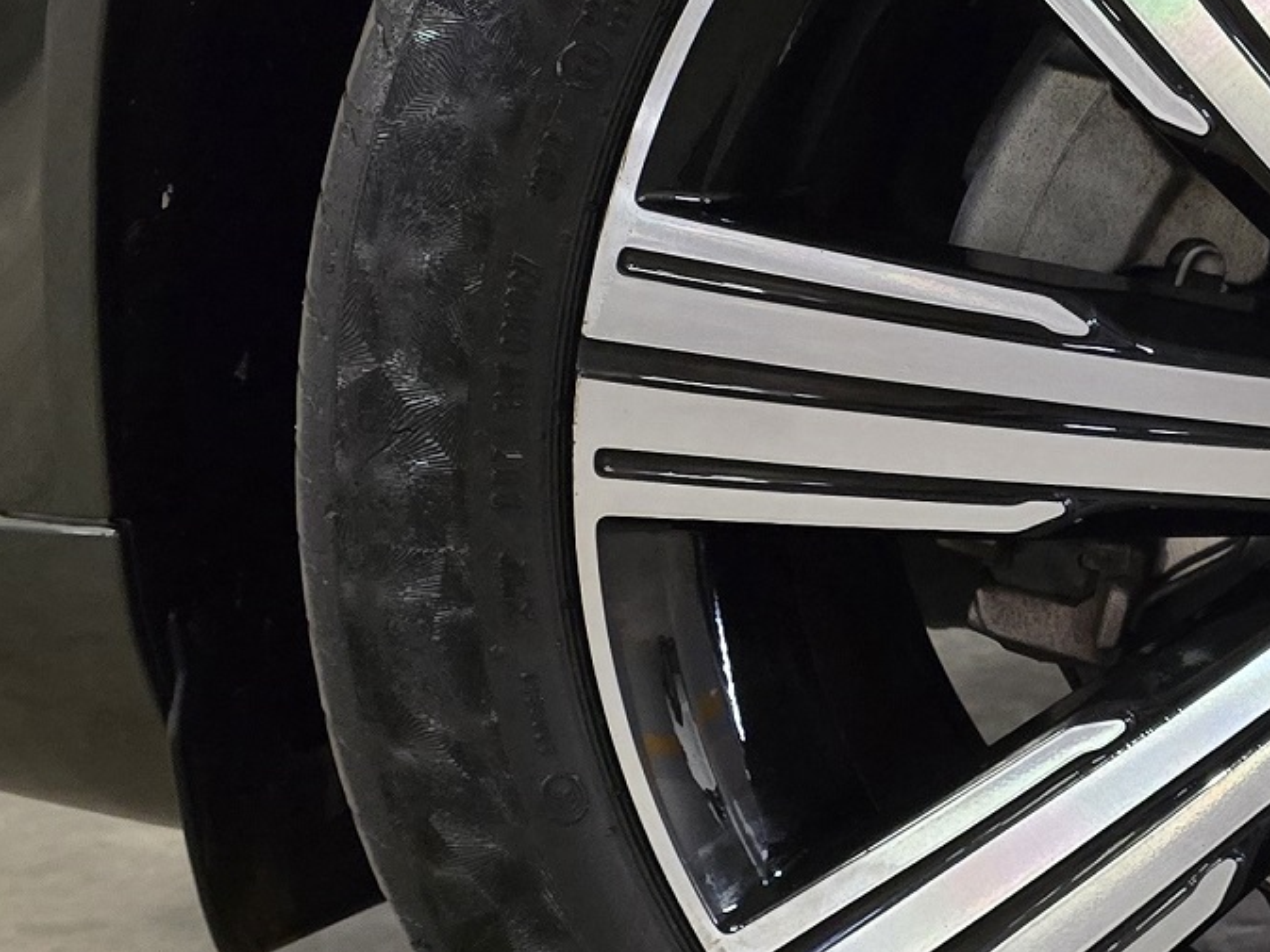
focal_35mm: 82
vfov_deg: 18.0
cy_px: 354
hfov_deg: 21.8
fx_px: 3009
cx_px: 1589
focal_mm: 6.3
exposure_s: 1/60
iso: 1250
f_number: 1.7
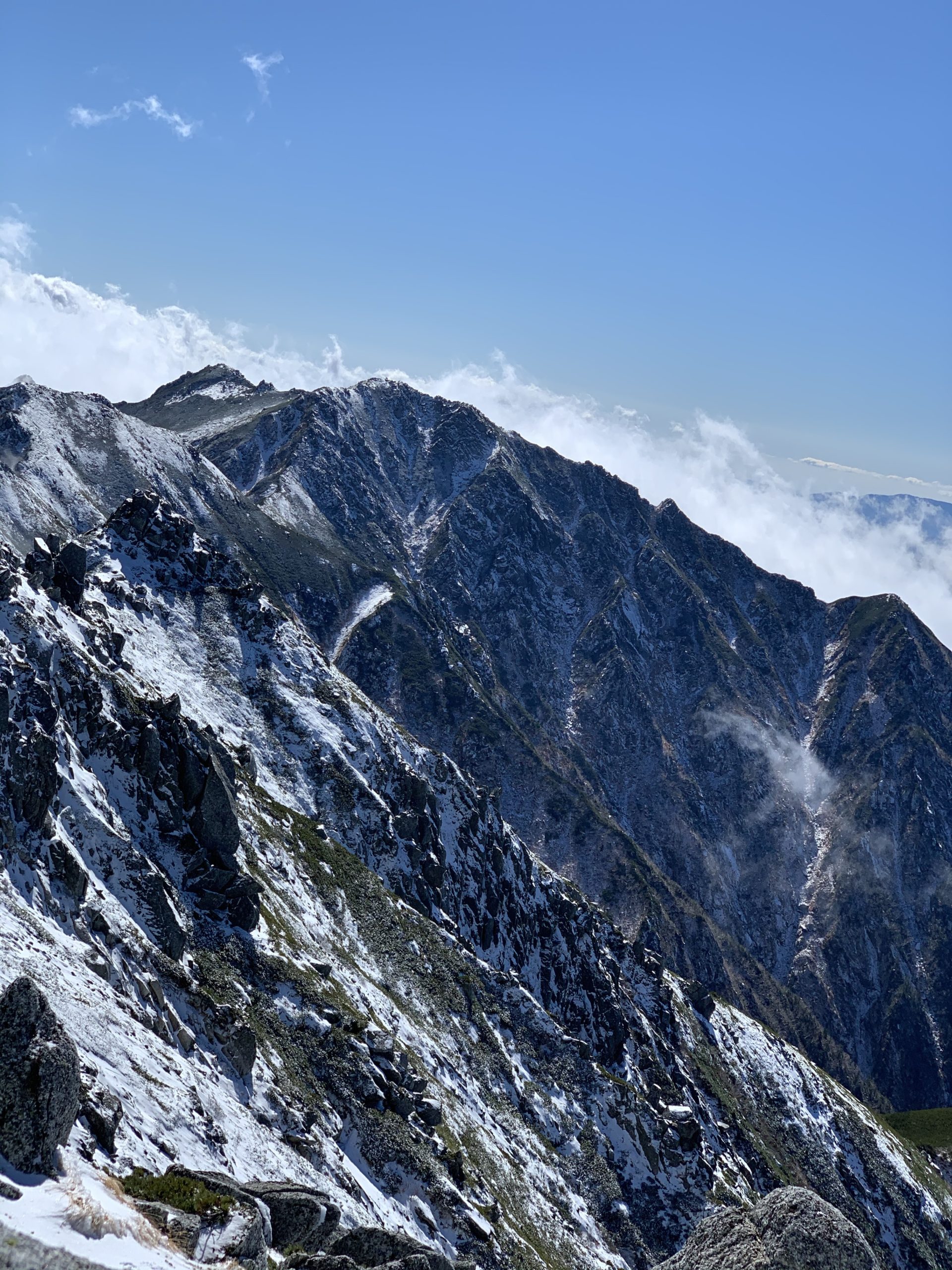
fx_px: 1907
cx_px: 476
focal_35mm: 52
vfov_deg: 36.8
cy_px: 635
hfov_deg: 28.0
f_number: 2.4
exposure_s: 1/2398
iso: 16
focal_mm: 6
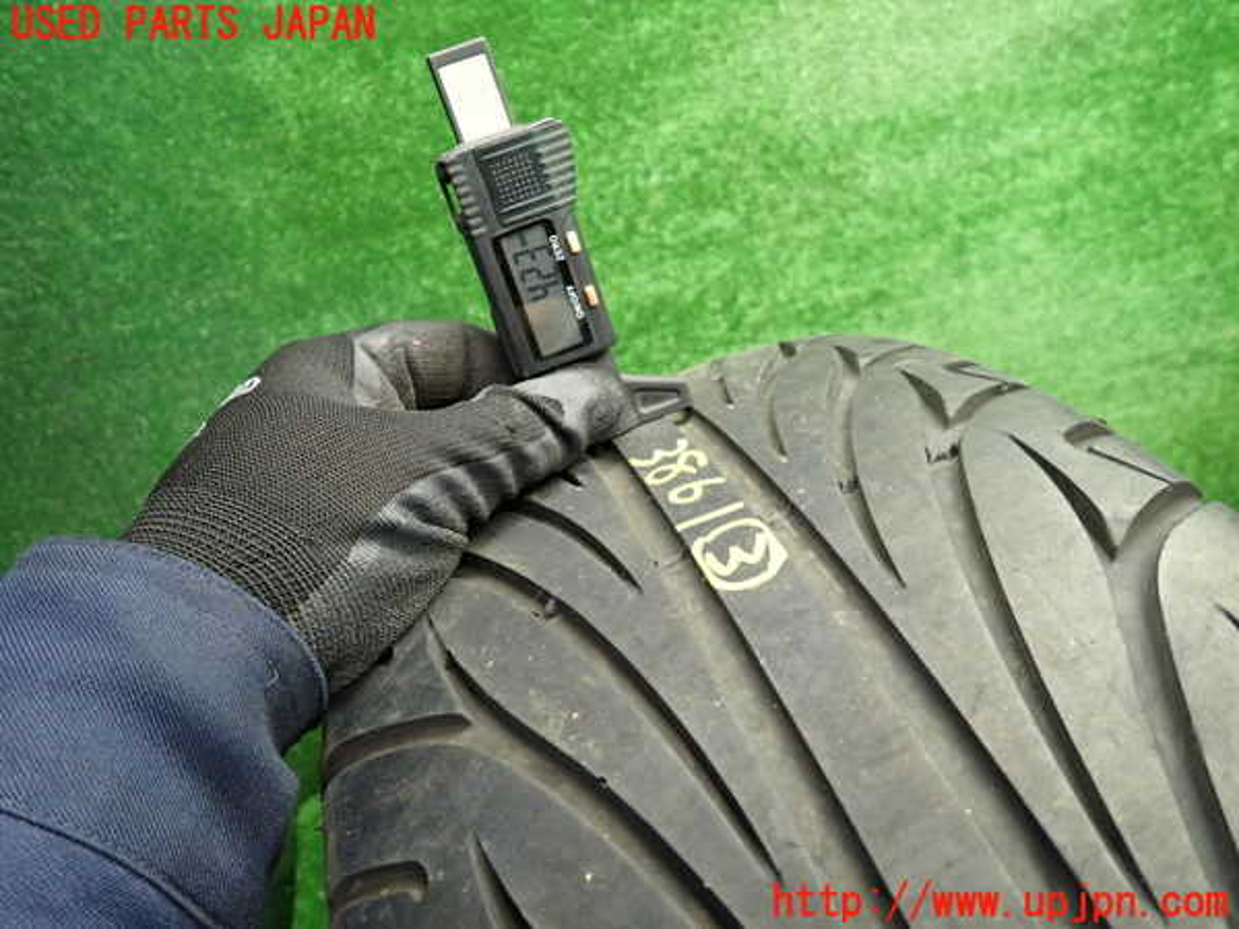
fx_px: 895
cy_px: 464
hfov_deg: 69.4
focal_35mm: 25
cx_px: 620
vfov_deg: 54.9
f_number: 2
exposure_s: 1/30
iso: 320
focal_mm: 4.5
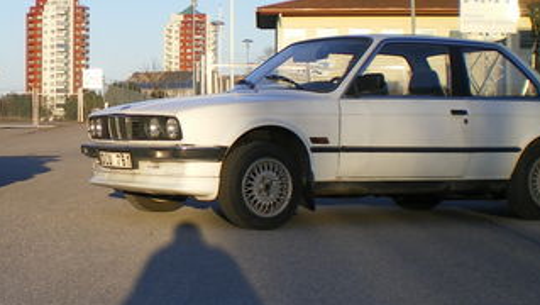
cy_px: 147
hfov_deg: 25.0
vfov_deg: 14.6
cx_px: 78
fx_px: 1189
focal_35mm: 83
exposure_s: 1/200
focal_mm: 6.3
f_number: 4.6
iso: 64
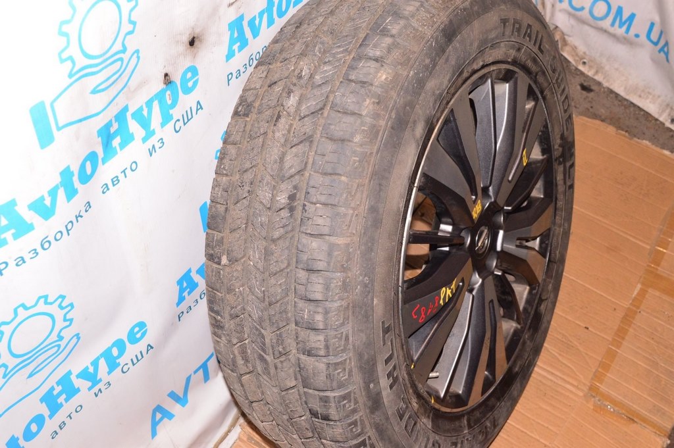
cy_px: 224
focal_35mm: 39
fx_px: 730
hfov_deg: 49.6
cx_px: 337
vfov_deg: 34.2
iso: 1600
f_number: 8
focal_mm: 26
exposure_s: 1/200
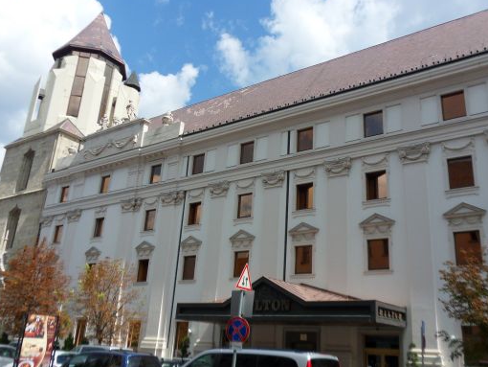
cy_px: 172
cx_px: 273
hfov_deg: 56.6
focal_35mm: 32
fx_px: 451
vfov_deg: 44.2
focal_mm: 4.2
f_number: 7.5
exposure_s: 1/250
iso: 80
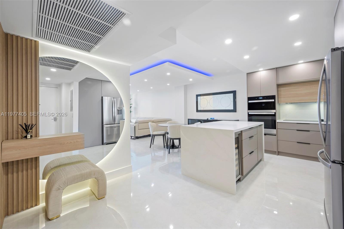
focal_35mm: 14
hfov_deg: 104.3
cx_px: 172
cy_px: 114
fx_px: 134
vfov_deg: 81.2
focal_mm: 14
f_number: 8
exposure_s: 1/2.5
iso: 100
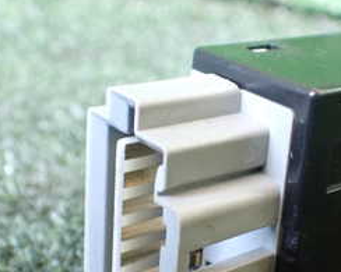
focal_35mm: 72
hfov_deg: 25.9
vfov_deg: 21.2
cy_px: 173
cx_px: 277
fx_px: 726
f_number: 2.3
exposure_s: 1/50
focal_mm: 5.4
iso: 800
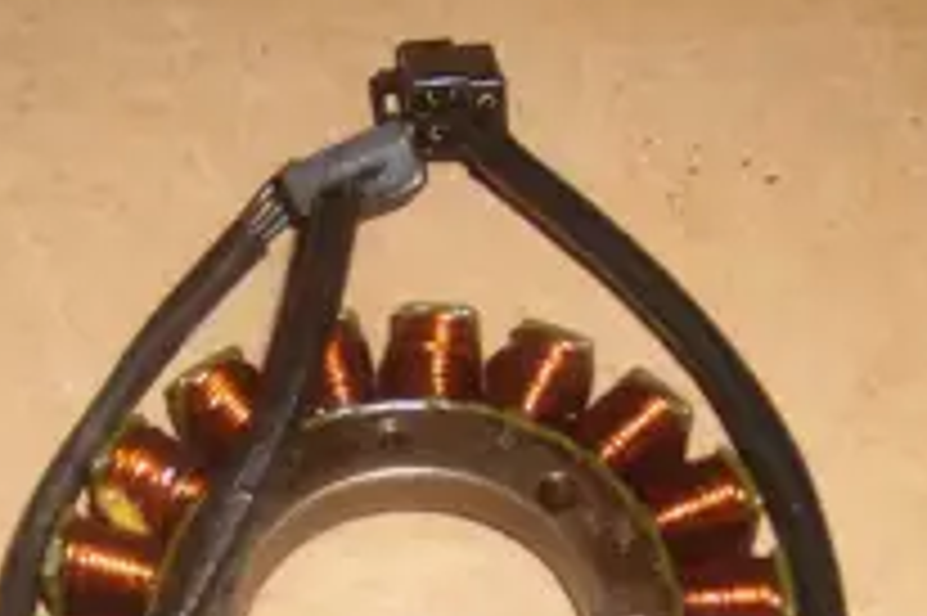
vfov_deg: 15.8
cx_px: 360
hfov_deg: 23.9
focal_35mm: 85
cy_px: 594
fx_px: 2187
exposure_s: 1/30
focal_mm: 5.8
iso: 50
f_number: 7.1
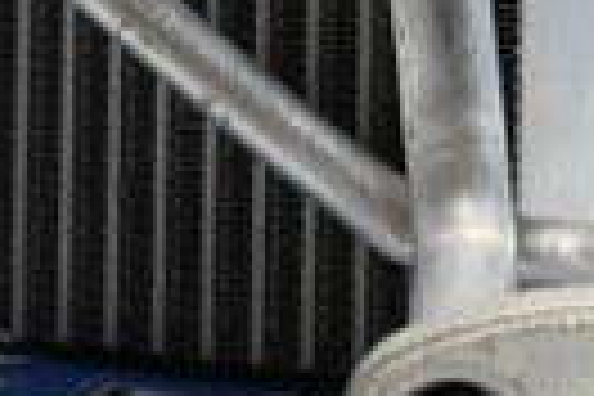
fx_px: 3439
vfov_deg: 6.5
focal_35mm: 208
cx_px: 266
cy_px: -126
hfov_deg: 9.9
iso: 1400
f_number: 4.8
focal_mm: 30.5
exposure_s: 1/125
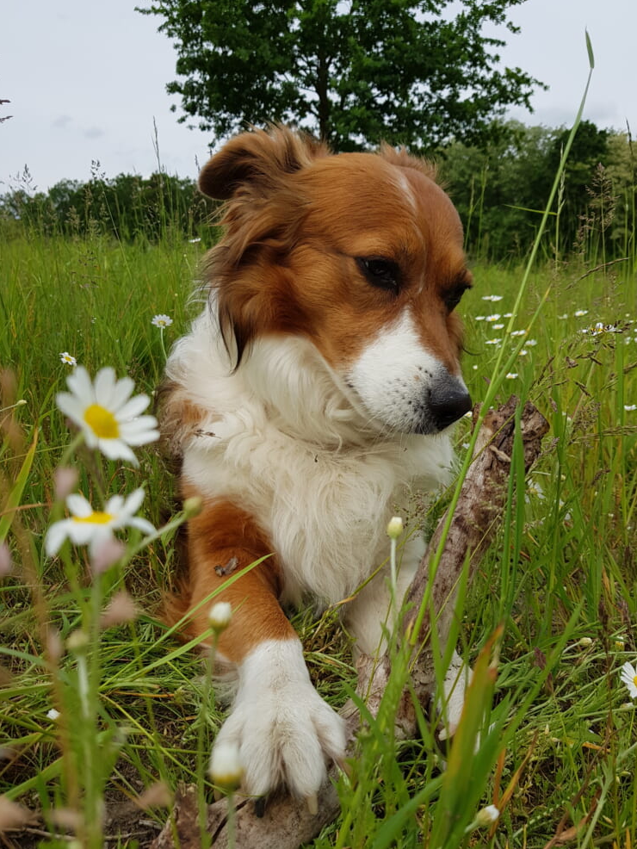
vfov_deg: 65.3
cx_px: 325
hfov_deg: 51.4
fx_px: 662
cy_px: 439
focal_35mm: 27
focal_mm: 4.2
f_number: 1.7
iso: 40
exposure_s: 1/2208
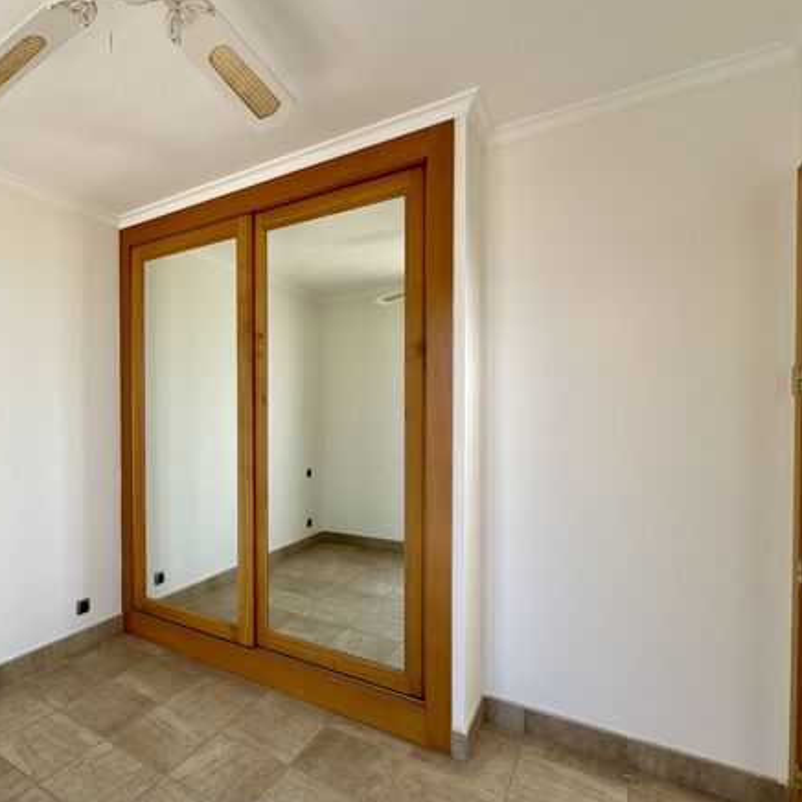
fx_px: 524
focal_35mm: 20
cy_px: 421
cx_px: 187
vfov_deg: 74.8
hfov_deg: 69.2
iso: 64
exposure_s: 1/121
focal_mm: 2.22
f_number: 2.2
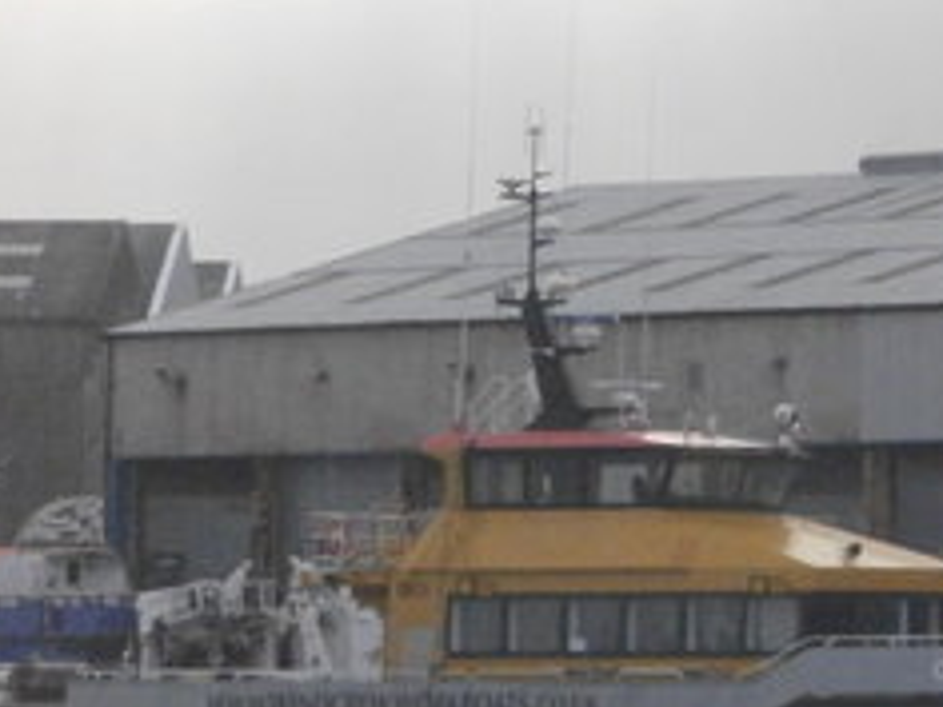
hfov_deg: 4.9
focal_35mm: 406
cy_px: 515
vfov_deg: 3.7
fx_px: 11060
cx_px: 779
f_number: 15
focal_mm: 42
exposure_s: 1/500
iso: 1600
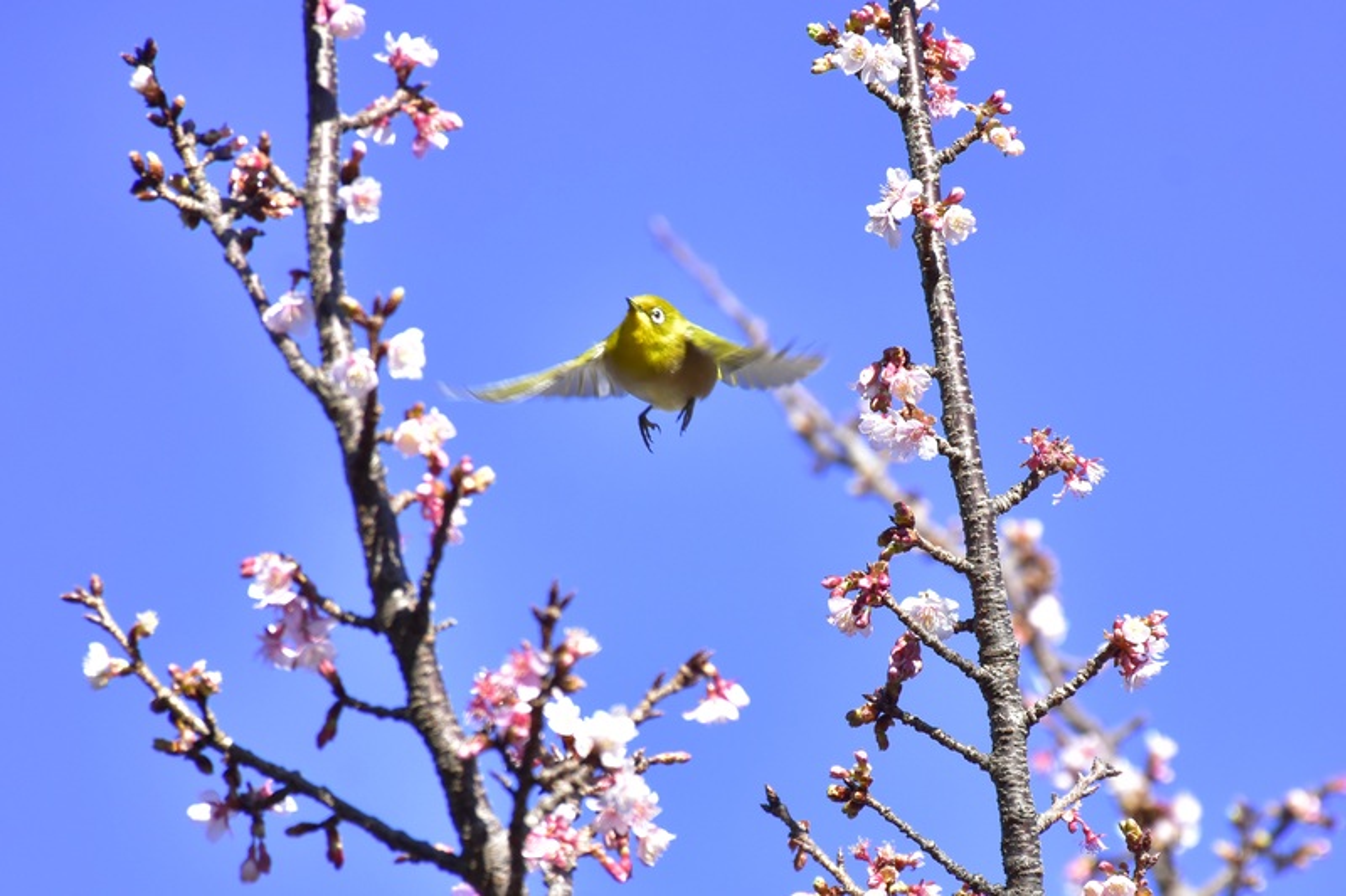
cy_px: 448
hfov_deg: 9.8
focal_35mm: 210
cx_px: 673
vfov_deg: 6.5
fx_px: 7850
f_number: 6.3
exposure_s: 1/1000
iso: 800
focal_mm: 140
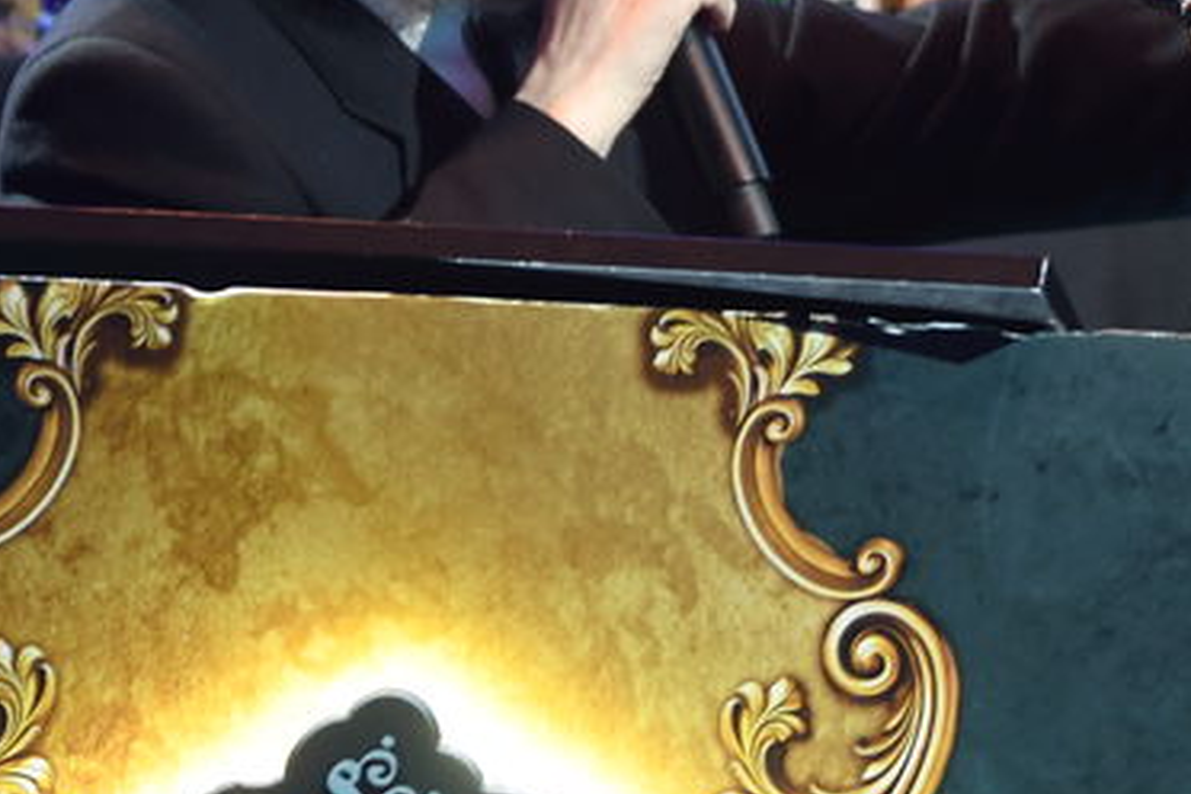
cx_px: 1140
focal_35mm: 436
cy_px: -539
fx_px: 14423
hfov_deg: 4.7
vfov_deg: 3.1
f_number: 2.8
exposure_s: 1/100
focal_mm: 116
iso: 800
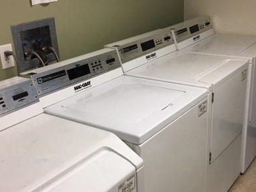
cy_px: 107
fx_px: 355
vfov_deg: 30.2
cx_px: 140
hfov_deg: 39.6
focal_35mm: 48
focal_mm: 4.15
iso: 32
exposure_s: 1/30
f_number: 2.2
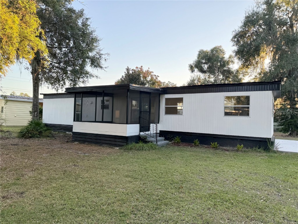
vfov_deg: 56.8
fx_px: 207
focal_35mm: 24
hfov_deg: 71.6
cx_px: 149
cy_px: 112
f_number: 1.78
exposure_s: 1/612
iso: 100
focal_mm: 6.76
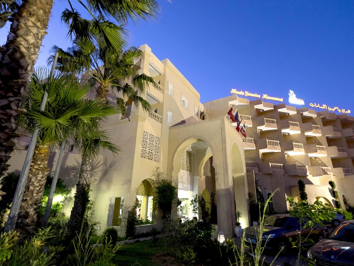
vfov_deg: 71.6
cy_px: 135
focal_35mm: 18
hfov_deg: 87.5
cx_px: 193
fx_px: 184
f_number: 4
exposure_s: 1/7
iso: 1600
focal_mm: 10.5
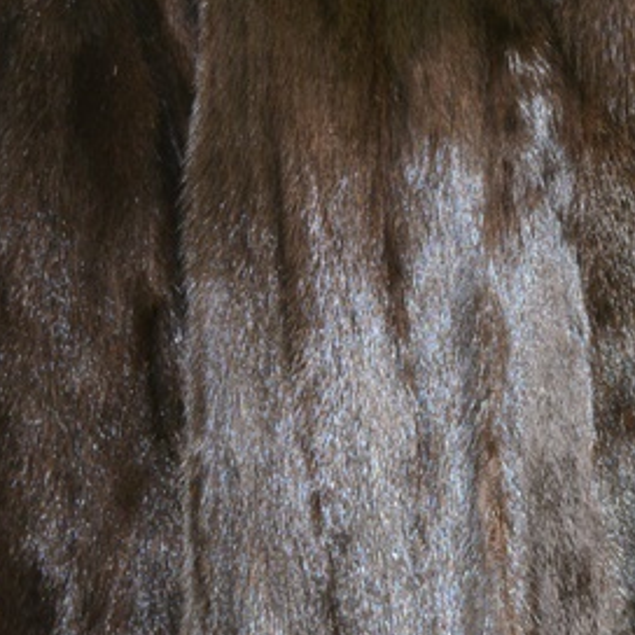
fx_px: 1515
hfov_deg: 23.1
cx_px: 553
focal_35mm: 73
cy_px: 334
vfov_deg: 23.7
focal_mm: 26
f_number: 4.2
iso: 1400
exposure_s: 1/60
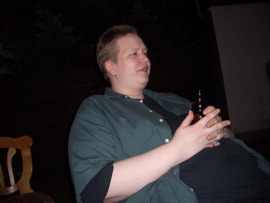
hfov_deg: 52.6
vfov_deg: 40.7
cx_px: 135
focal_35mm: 35
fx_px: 273
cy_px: 102
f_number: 2.6
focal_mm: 5.8
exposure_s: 1/40
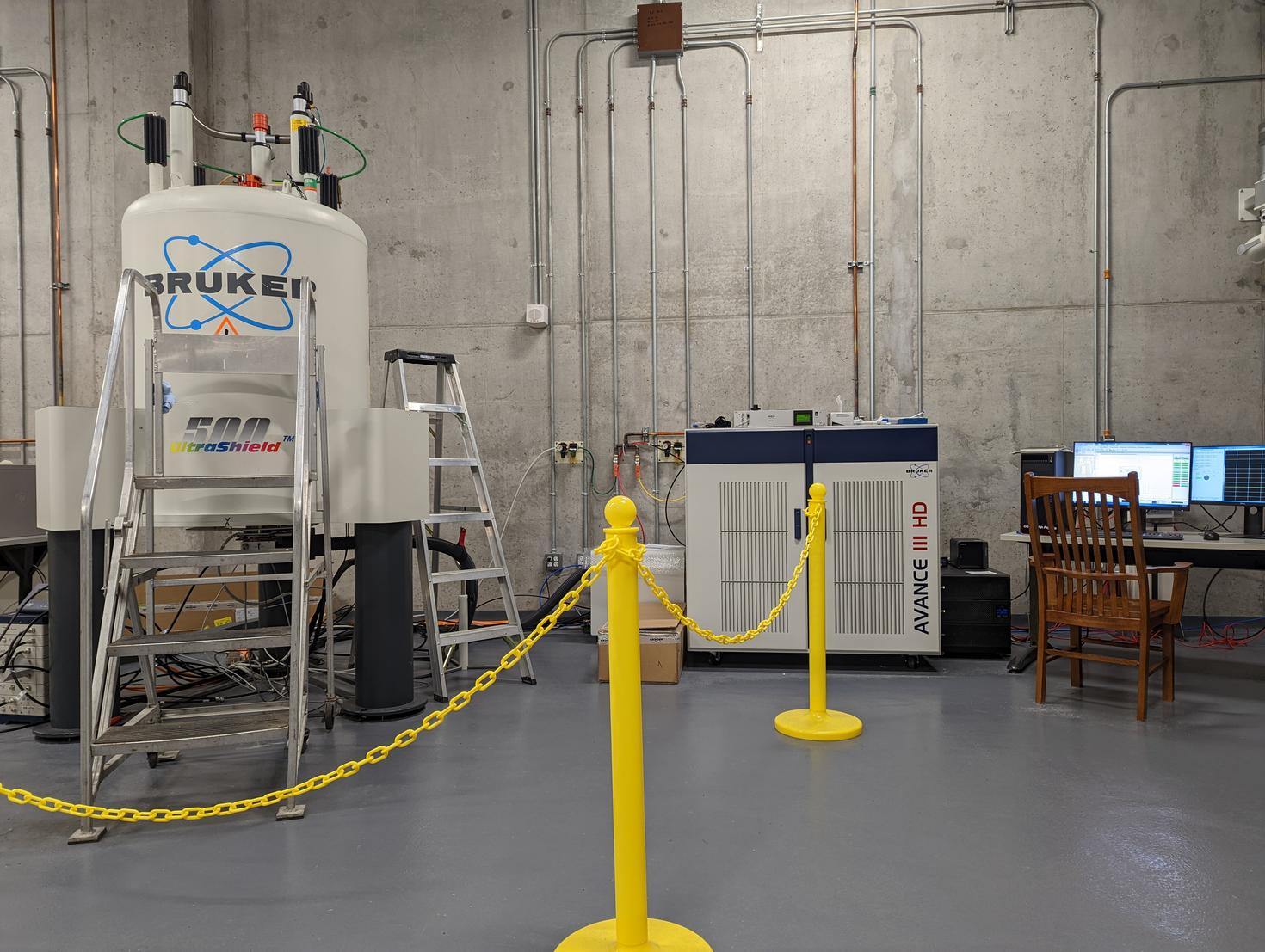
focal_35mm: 24
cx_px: 632
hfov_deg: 71.5
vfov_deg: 56.9
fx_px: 878
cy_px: 476
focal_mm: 6.81
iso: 49
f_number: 1.85
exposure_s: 1/24
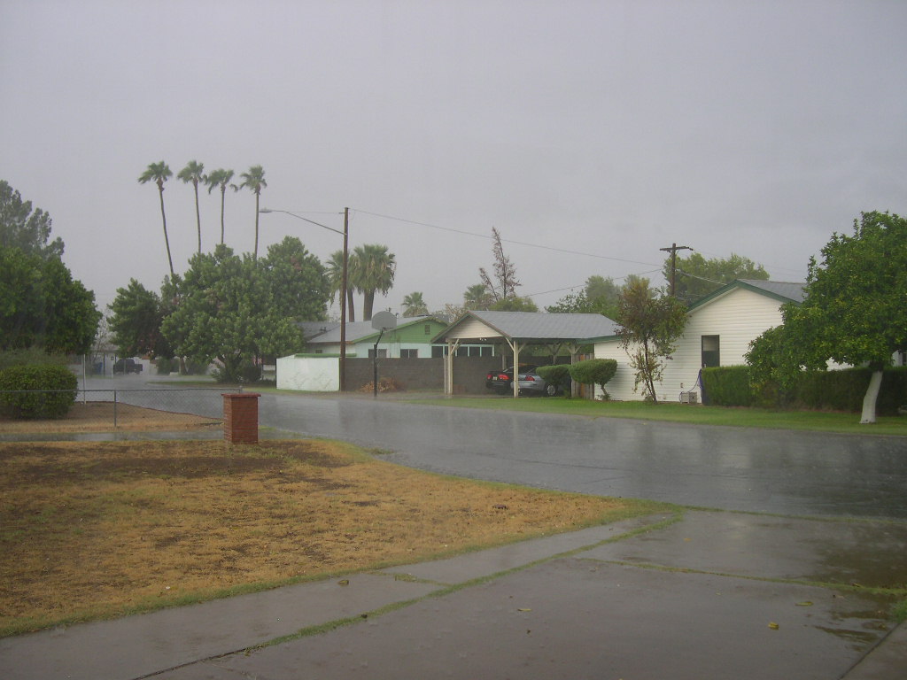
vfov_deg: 37.7
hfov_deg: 49.0
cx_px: 454
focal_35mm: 38
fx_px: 996
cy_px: 340
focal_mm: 8
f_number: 2.8
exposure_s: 1/25
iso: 100
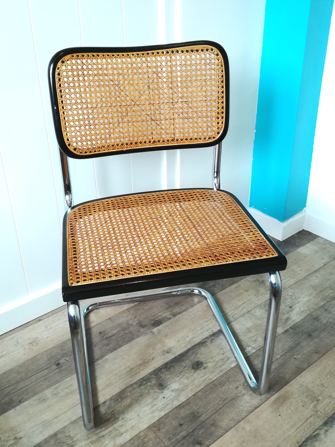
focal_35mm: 34
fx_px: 439
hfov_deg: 41.8
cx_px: 168
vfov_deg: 54.0
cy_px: 224
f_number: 2.2
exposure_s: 1/30
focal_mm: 3.83
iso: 125
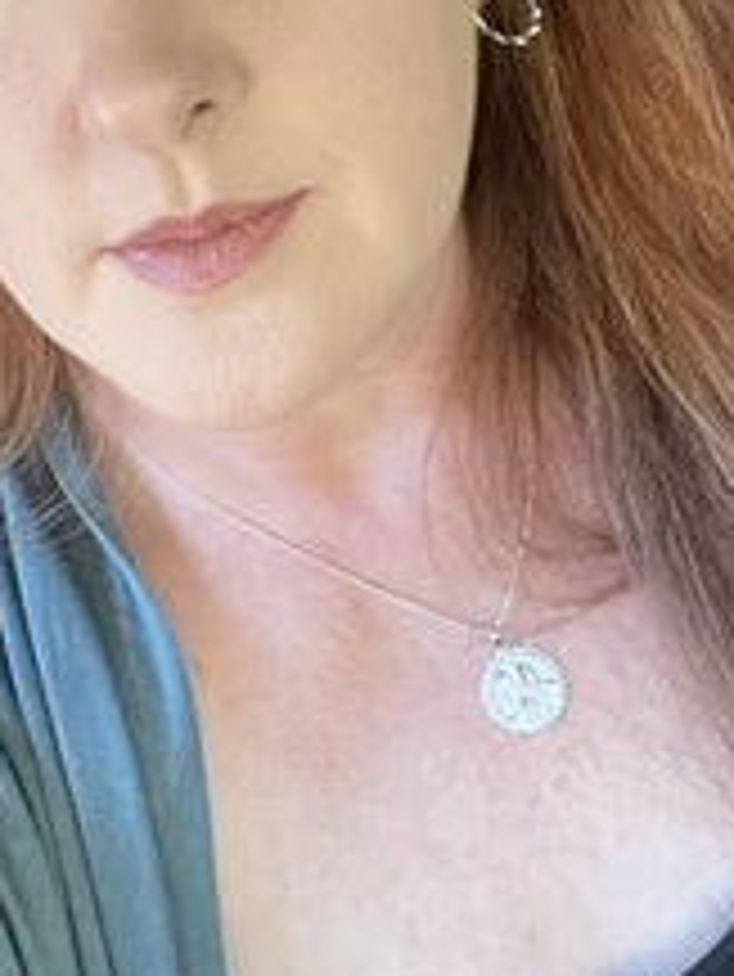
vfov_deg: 27.4
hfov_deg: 21.3
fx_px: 1949
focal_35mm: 69
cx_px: 372
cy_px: 148
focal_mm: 2.71
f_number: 2.2
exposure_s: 1/60
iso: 320
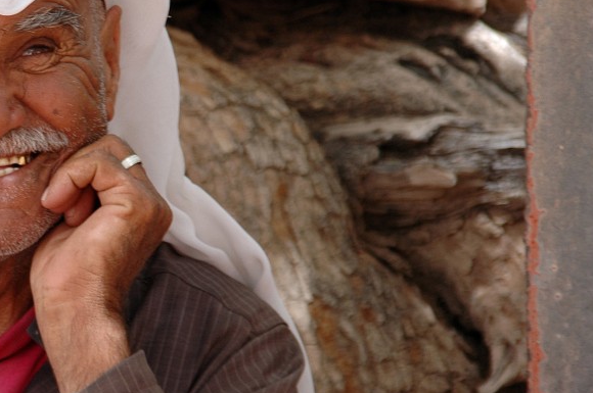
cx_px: 6
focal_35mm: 295
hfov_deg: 7.0
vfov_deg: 4.6
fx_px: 4853
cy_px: 224
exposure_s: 1/60
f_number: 5.6
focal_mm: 95
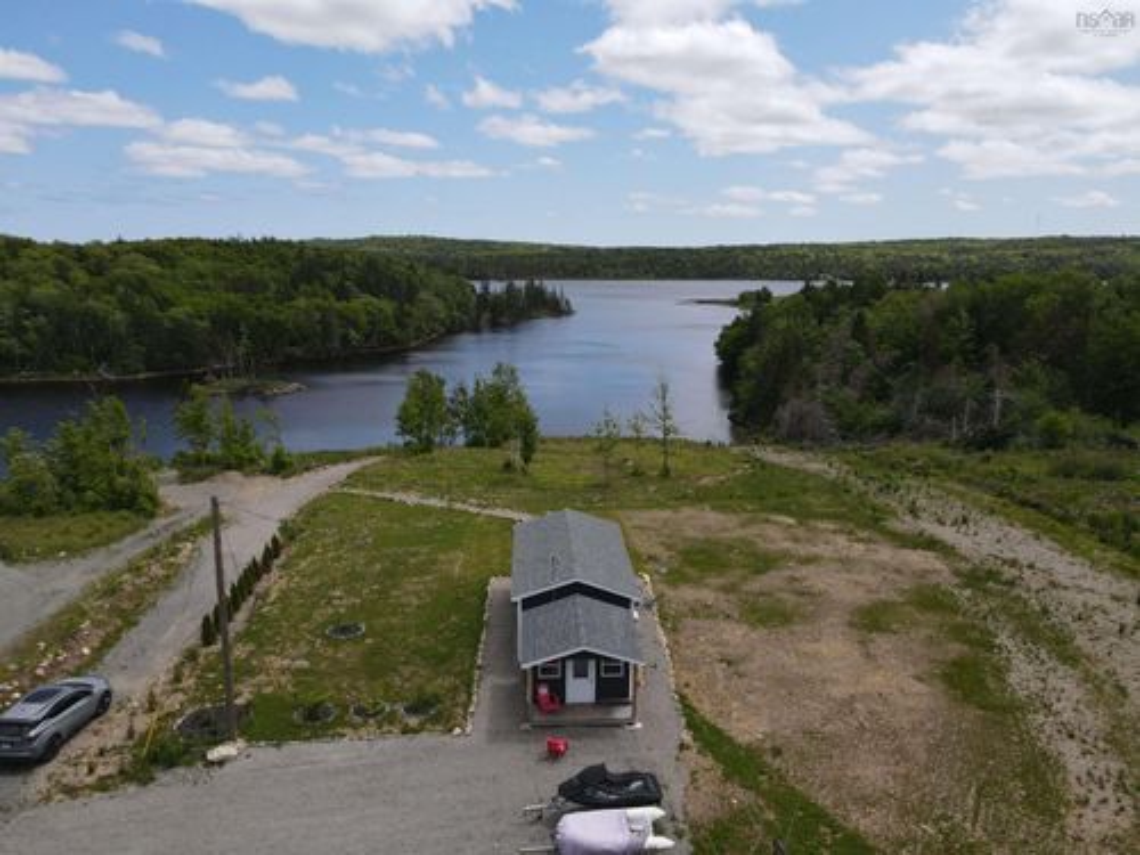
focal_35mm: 24
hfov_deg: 71.6
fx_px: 790
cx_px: 570
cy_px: 428
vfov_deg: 56.8
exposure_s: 1/1000
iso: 100
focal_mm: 4.5
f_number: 2.8
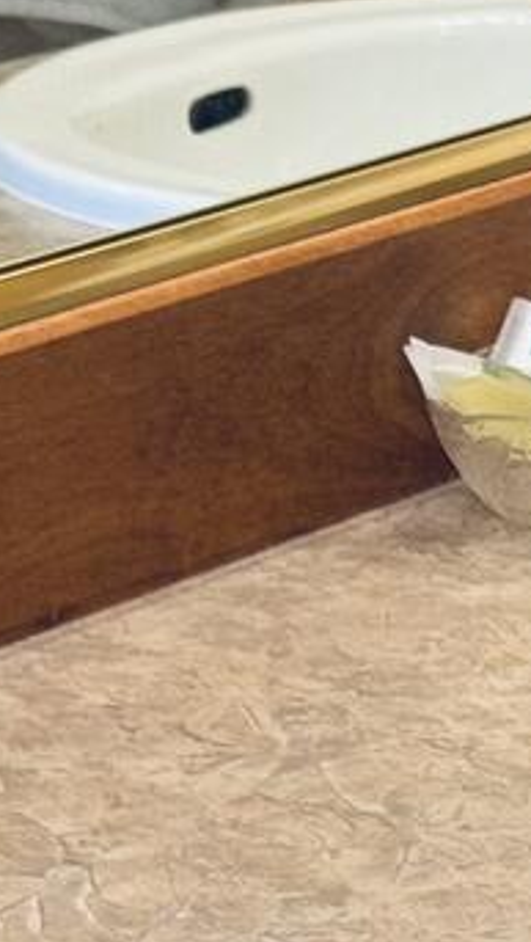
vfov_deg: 9.7
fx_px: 5493
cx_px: 528
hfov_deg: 5.5
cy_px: 1116
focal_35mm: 220
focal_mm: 6.76
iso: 100
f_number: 1.78
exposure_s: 1/60
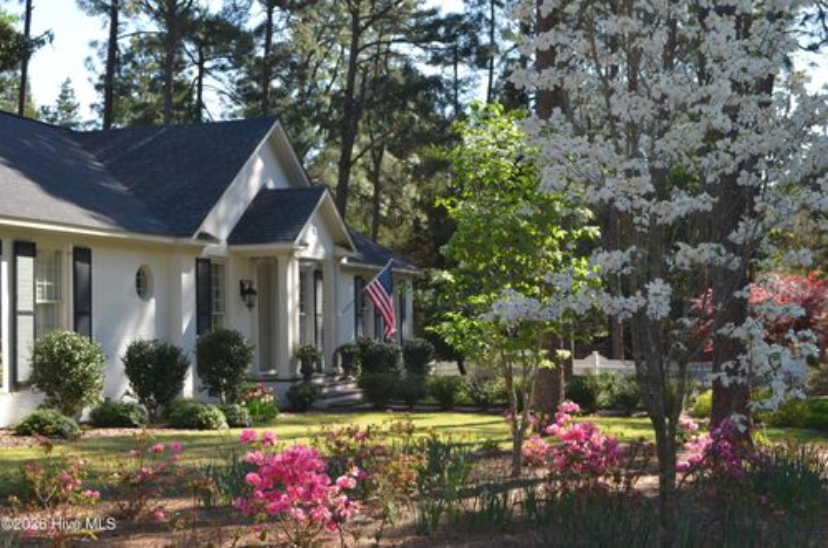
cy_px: 274
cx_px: 414
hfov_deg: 36.9
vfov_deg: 24.9
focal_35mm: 54
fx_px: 1239
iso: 200
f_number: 7.1
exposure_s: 1/200
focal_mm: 36
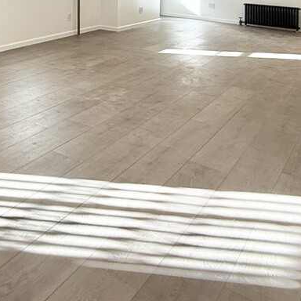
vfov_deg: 32.8
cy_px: -53
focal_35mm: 43
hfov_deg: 31.1
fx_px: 423
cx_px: -84
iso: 64
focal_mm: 2.22
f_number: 2.2
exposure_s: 1/127
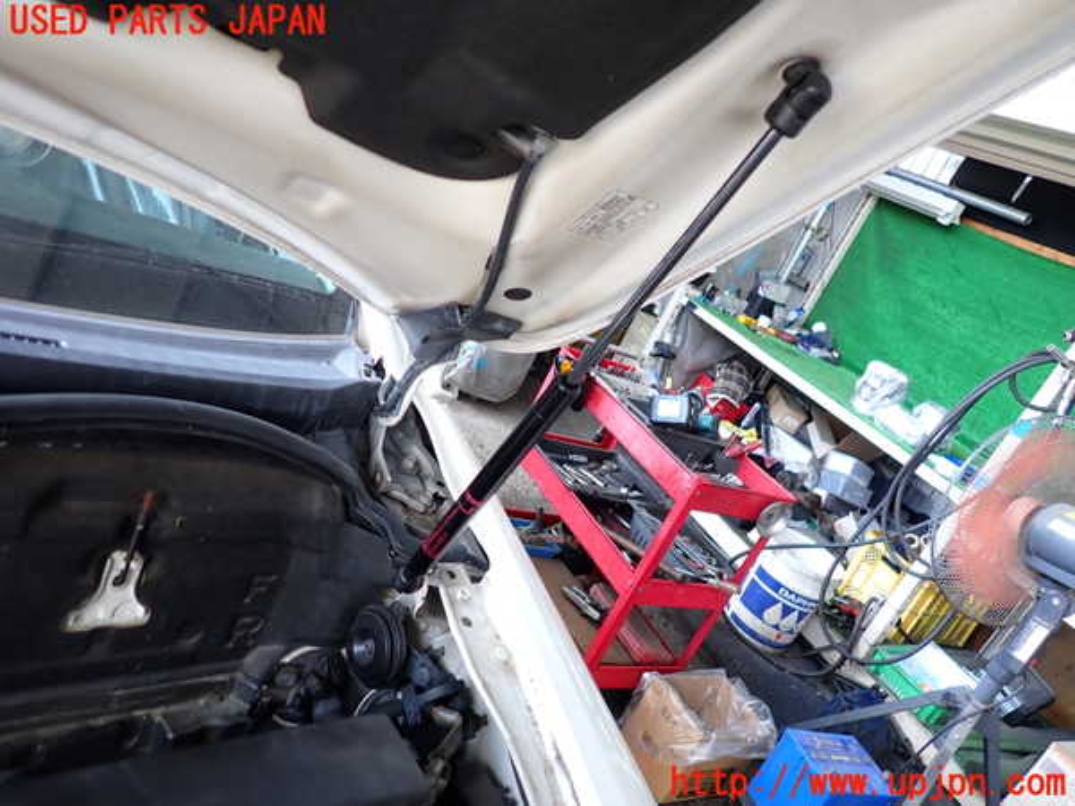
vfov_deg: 54.9
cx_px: 538
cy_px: 403
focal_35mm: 25
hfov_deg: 69.4
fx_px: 776
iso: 100
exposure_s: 1/60
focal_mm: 4.5
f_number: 2
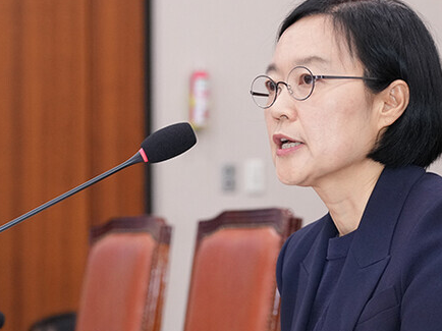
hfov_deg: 13.3
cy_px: 224
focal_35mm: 149
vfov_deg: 9.9
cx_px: 231
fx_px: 1901
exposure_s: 1/200
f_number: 4.5
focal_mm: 70
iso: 2500
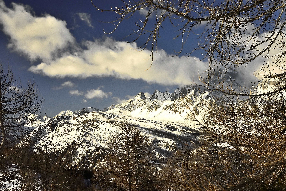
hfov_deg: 41.1
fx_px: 381
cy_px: 96
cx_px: 143
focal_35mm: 48
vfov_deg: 28.1
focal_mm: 32
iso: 3200
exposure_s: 1/5000
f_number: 7.1
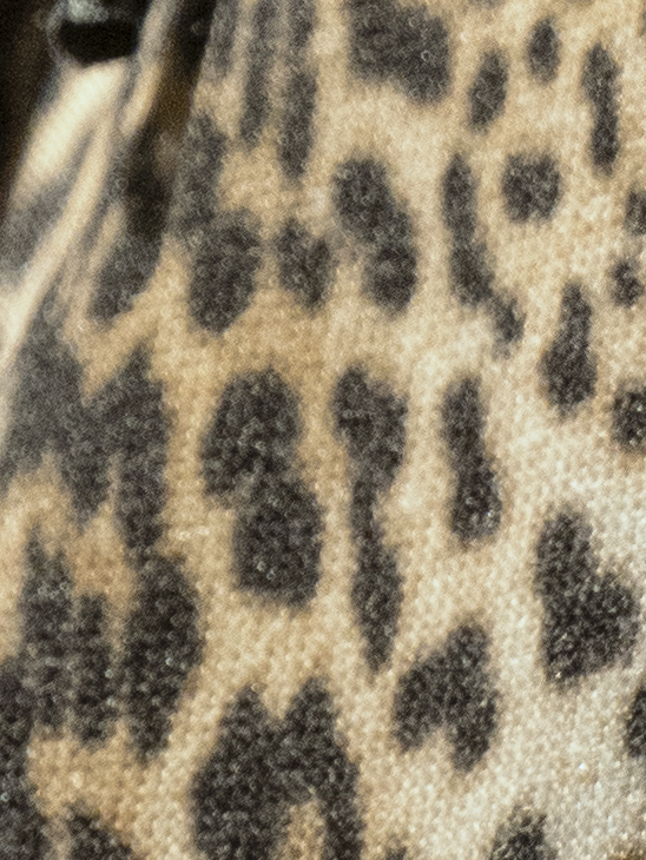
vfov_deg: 4.0
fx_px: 11887
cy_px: -1633
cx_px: 1844
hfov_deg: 3.1
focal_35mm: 478
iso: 2500
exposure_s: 1/100
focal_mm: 38
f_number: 5.4
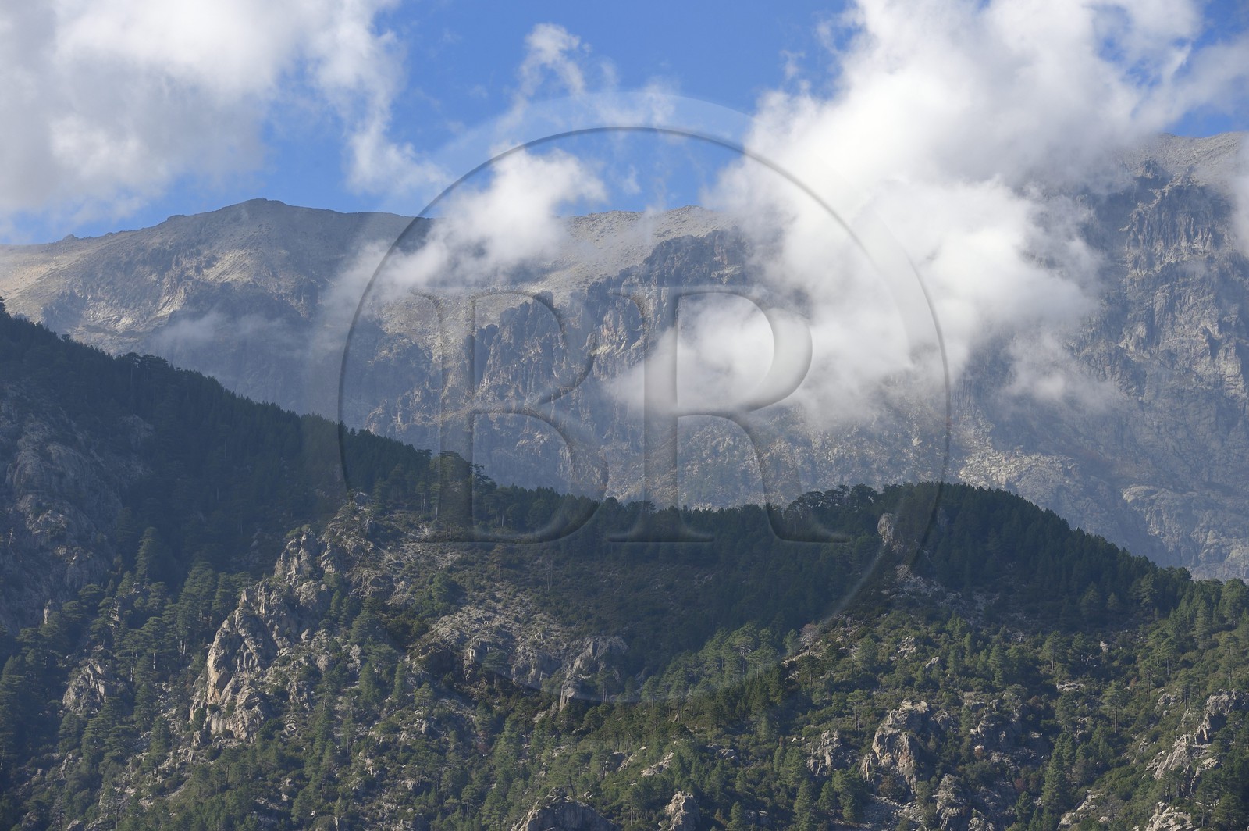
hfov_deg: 12.8
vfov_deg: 8.6
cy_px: 416
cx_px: 624
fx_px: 5546
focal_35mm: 160
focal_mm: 160
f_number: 11
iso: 200
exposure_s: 1/320
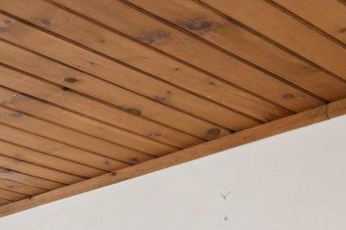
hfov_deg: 21.8
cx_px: -77
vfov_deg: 13.6
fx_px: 826
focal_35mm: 86
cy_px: 455
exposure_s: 1/13
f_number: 8
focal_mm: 16
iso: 320
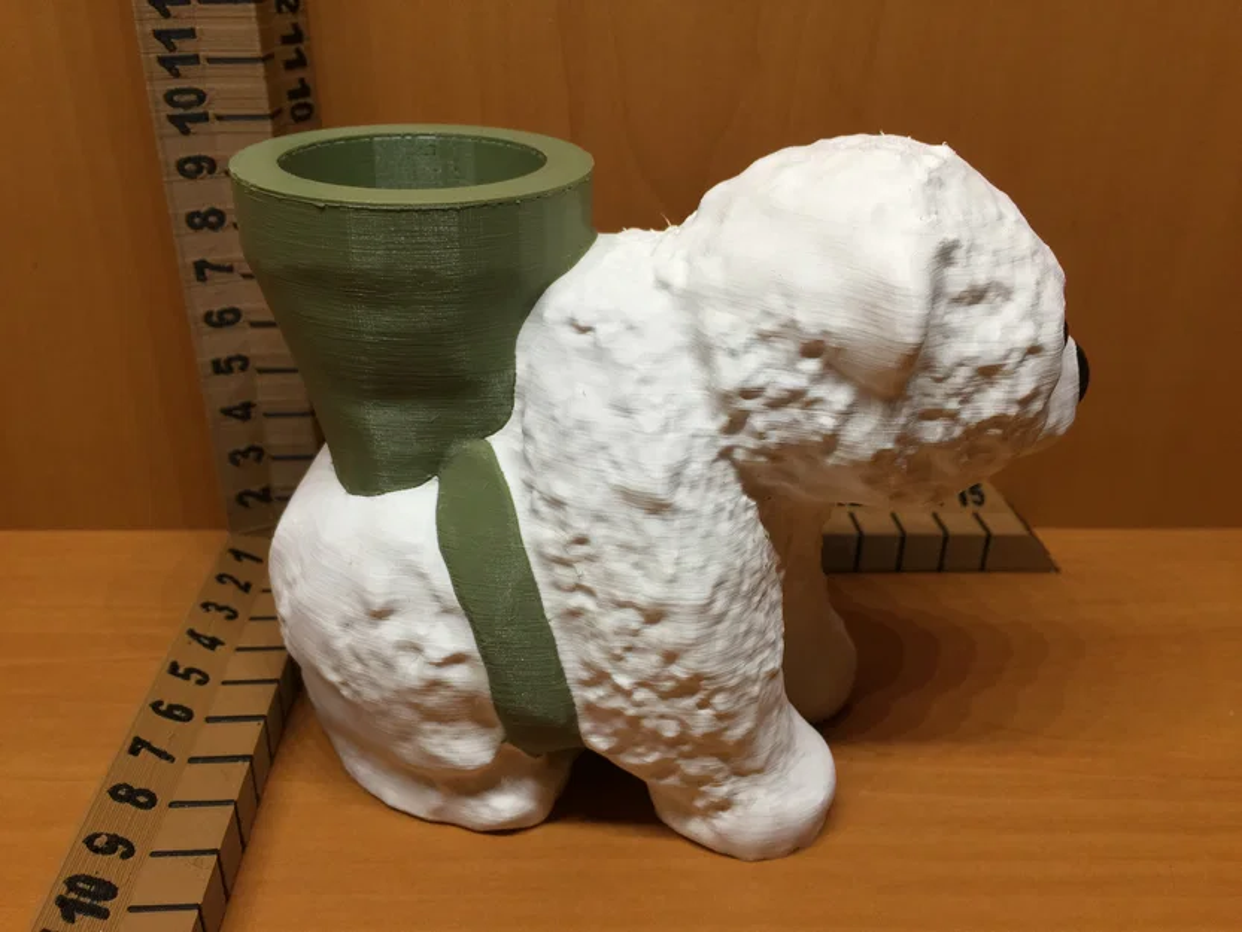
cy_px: 466
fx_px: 1041
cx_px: 621
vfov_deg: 48.2
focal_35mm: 29
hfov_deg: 61.7
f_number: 2.2
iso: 32
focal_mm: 4.15
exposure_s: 1/15
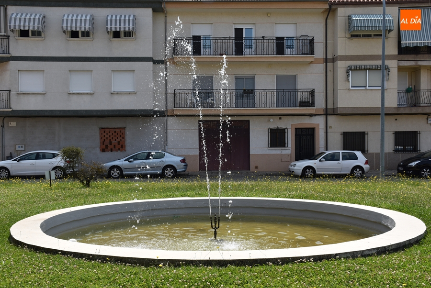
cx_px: 216
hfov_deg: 47.9
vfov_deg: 33.1
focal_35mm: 40
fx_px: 485
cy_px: 144
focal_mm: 27
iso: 200
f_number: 10
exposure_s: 1/400
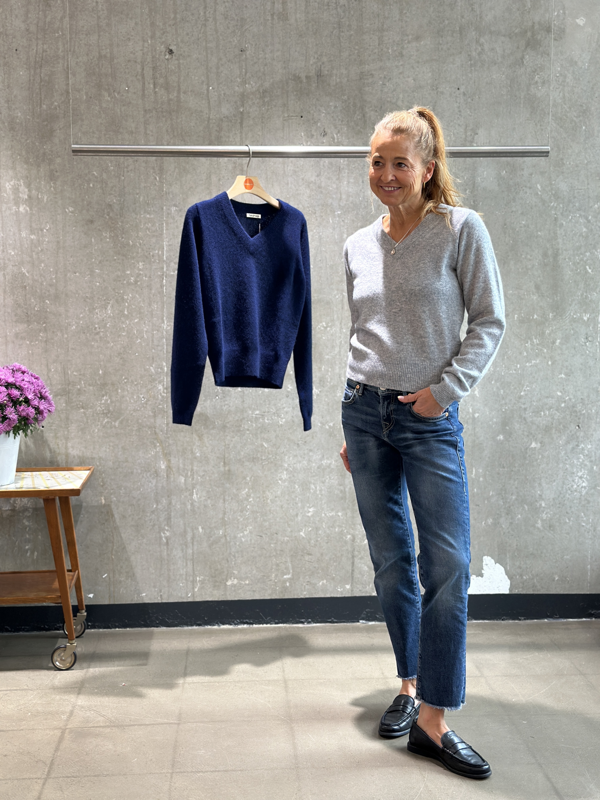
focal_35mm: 48
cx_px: 300
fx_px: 1109
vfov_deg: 39.7
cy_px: 400
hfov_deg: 30.3
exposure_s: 1/100
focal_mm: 6.86
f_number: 1.78
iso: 160
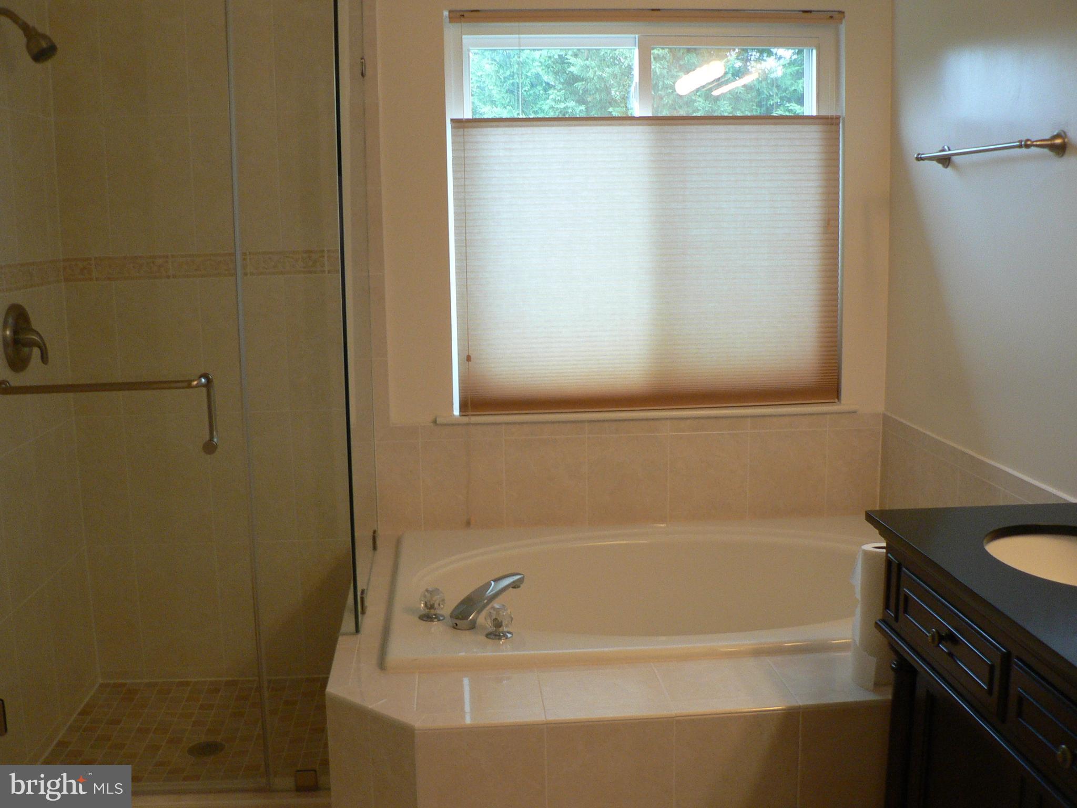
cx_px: 538
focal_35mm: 36
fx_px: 1120
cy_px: 404
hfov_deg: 51.4
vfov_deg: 39.7
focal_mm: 6
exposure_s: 1/30
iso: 200
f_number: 2.8
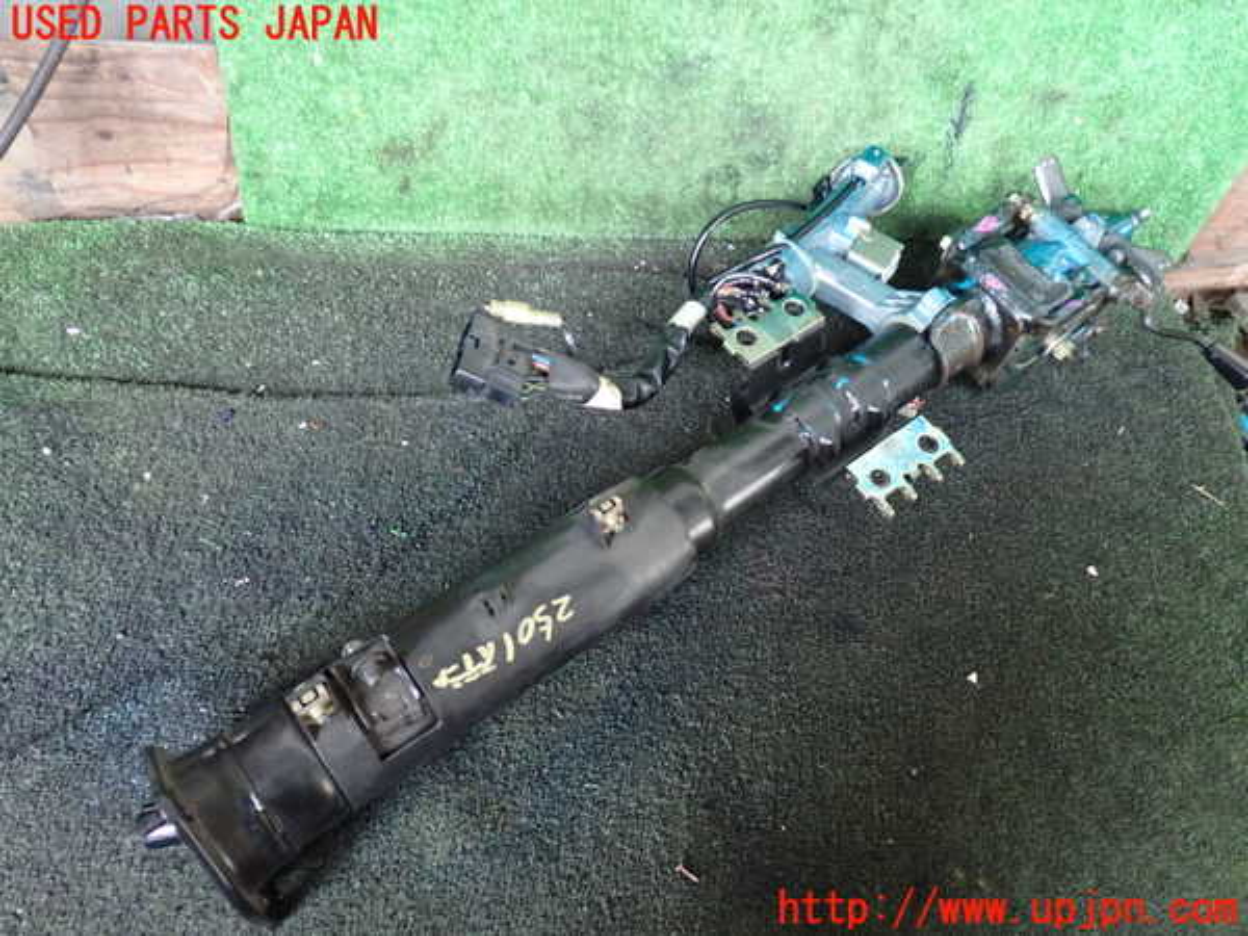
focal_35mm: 30
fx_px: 1082
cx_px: 624
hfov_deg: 60.0
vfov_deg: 46.8
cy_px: 468
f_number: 2.3
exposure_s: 1/25
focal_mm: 5.4
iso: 800
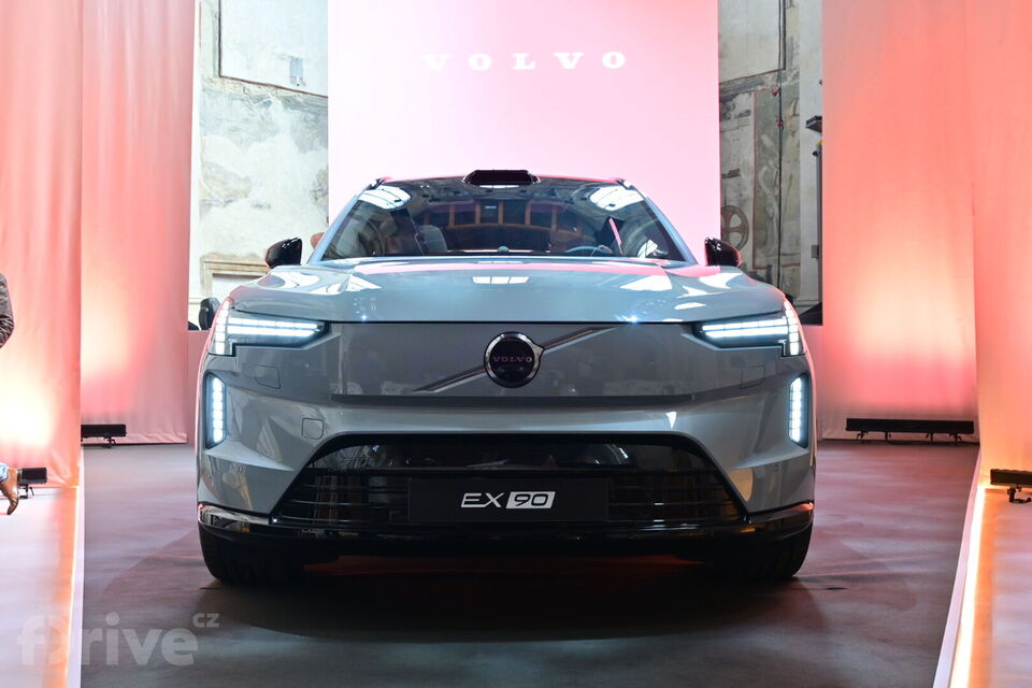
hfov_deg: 53.1
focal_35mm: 36
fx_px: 1032
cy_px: 344
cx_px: 516
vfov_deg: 36.9
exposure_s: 1/40
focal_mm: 24
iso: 500
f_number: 6.3
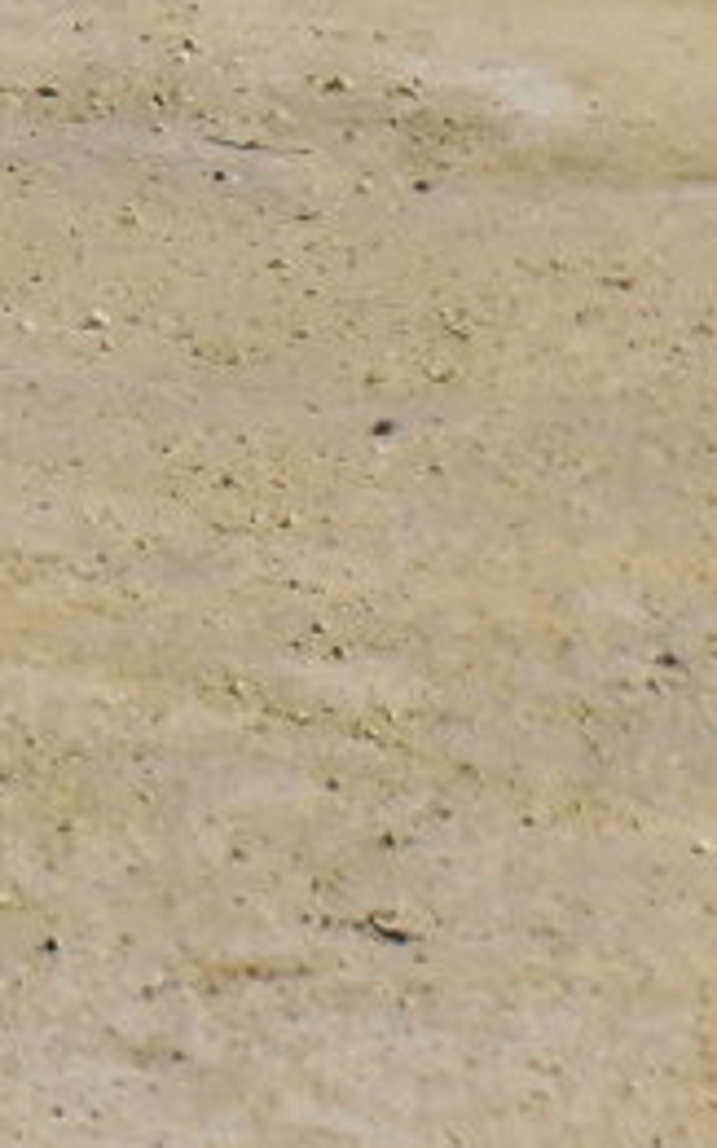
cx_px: -365
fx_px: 9353
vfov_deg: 6.9
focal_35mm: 299
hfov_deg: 4.4
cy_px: -919
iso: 125
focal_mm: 8.2
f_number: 7.5
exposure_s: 1/800
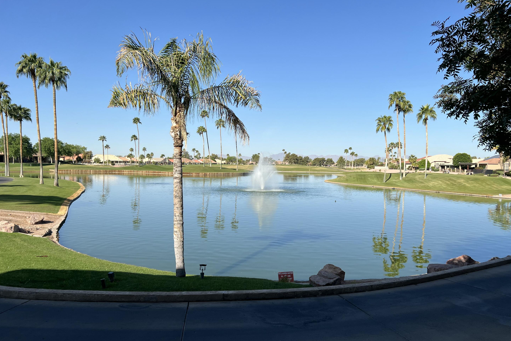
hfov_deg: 65.5
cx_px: 249
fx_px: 397
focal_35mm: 28
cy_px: 182
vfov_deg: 46.4
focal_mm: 5.7
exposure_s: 1/4831
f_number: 1.5
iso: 50
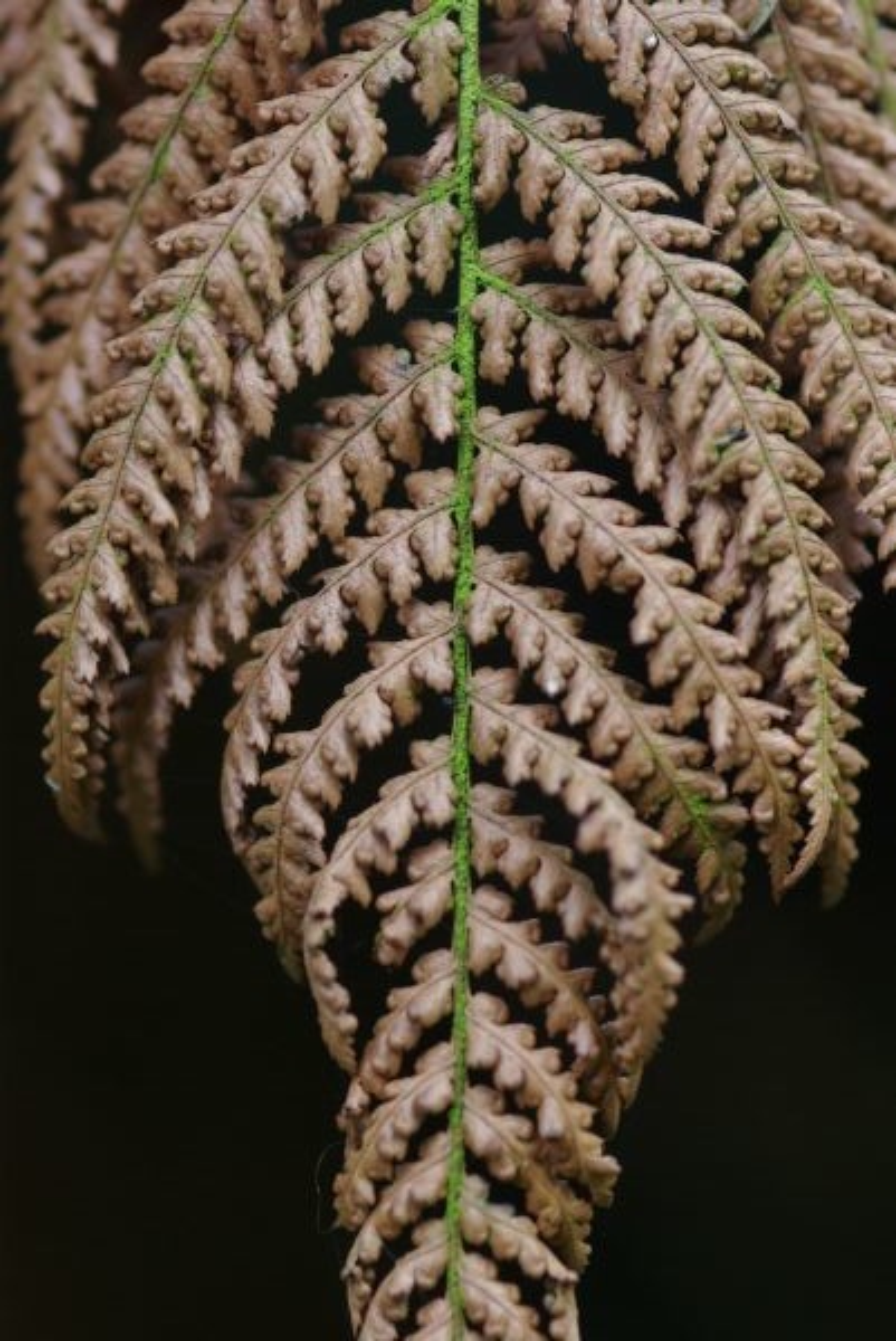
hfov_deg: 9.2
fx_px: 5590
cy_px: 670
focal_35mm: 150
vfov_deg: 13.7
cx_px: 448
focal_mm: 100
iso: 400
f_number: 4
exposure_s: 1/125
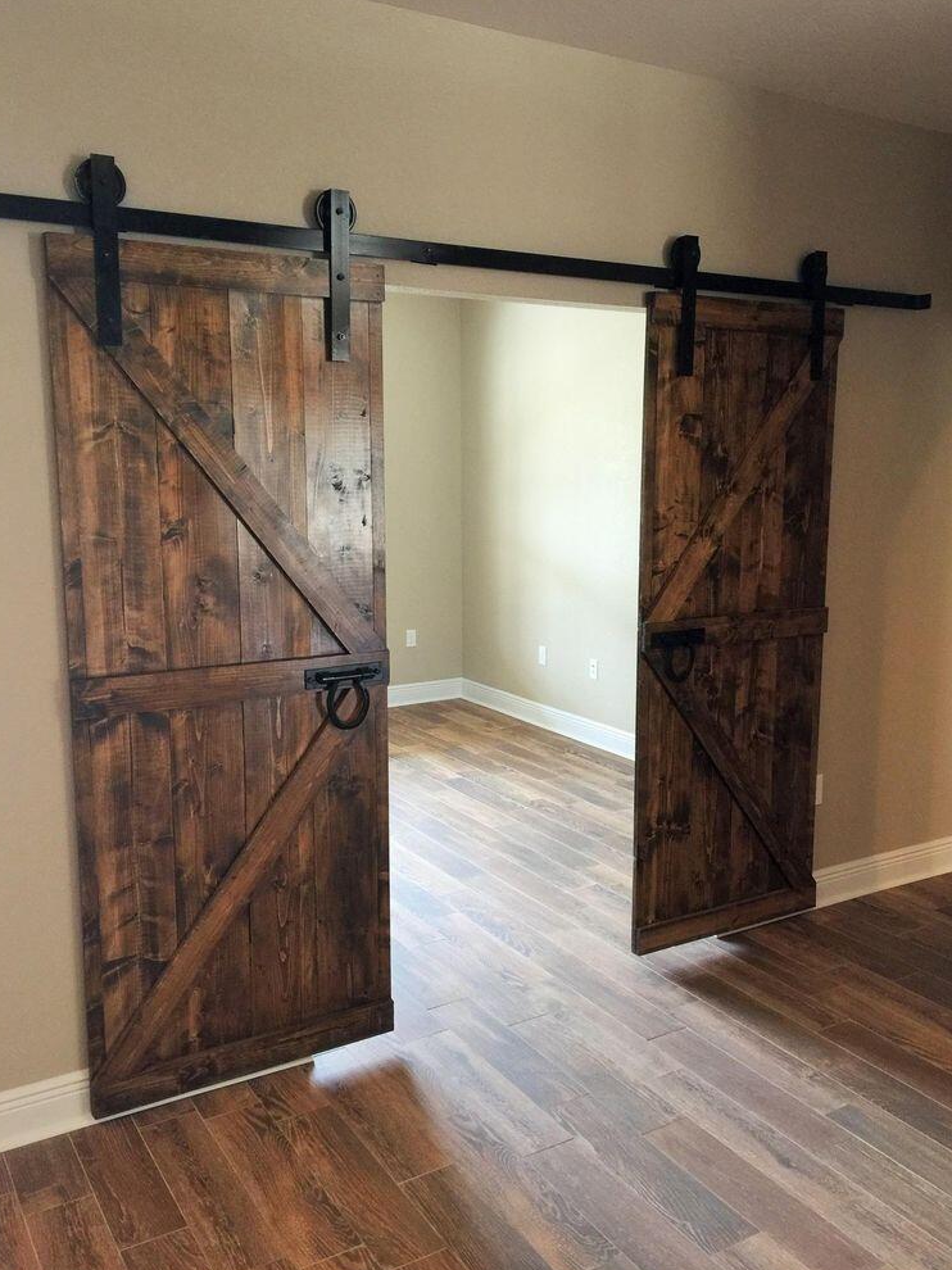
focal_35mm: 30
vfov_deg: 60.0
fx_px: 1101
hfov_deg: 46.8
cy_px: 627
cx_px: 481
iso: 64
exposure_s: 1/15
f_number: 2.2
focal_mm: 4.15
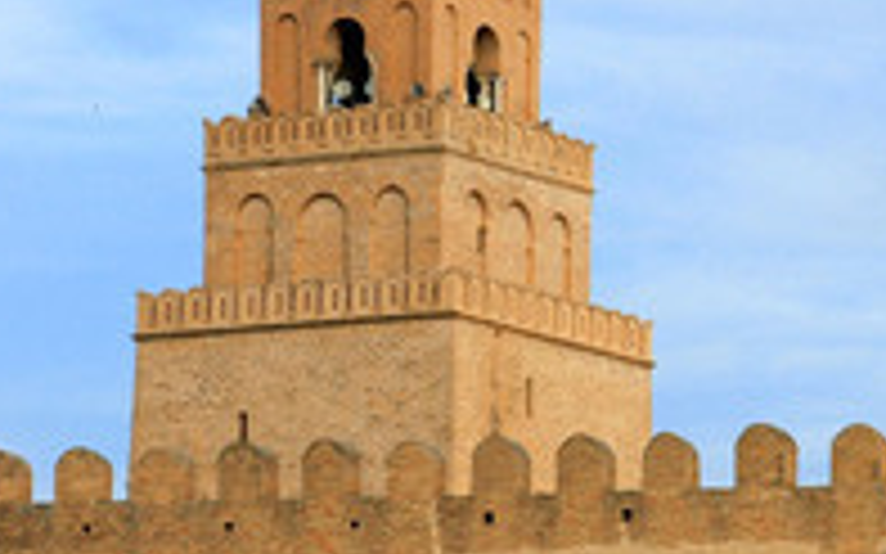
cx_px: 848
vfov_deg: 6.7
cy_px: 374
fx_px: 4731
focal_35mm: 196
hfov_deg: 10.6
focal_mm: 60
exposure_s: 1/320
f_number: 9
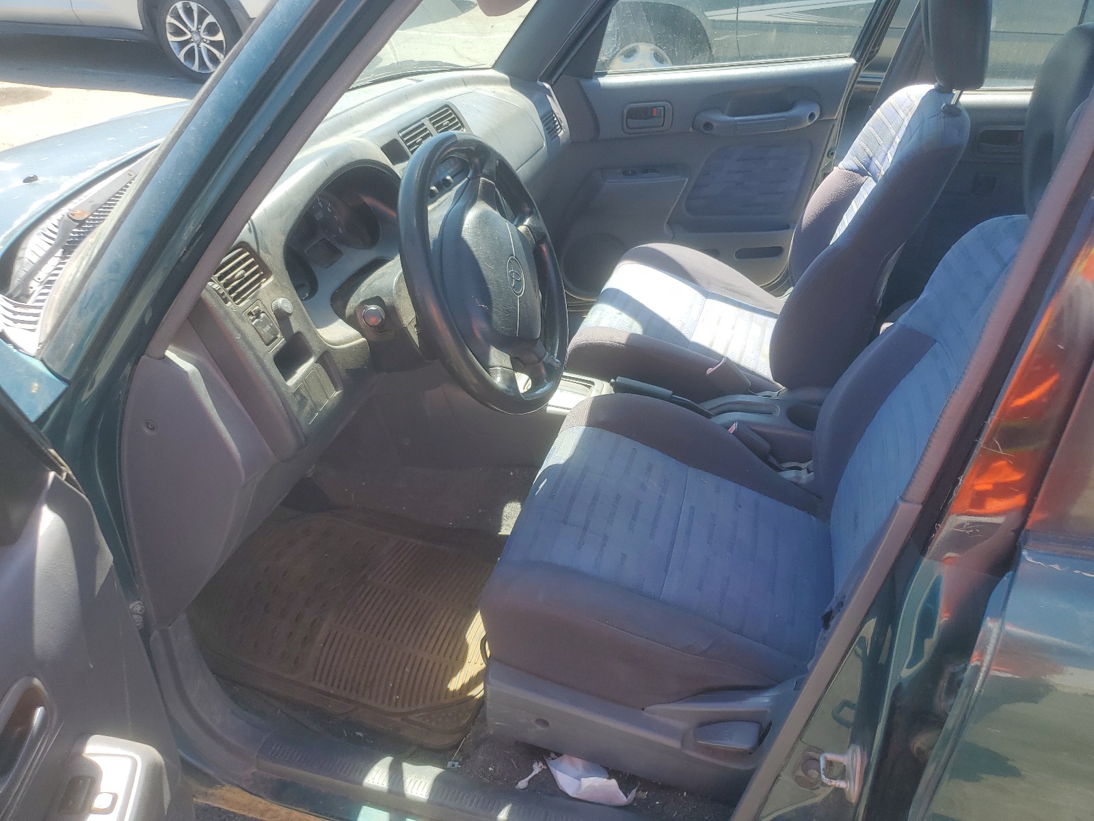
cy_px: 410
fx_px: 822
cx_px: 547
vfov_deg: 53.1
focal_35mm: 26
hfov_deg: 67.3
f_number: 1.5
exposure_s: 1/625
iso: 50
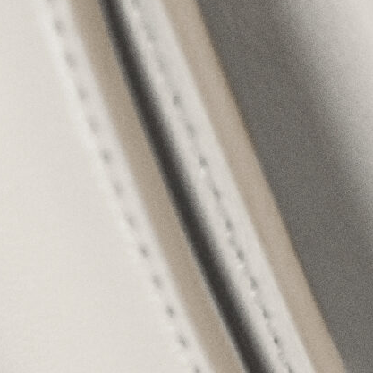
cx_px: 556
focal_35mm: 511
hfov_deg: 3.4
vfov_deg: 3.4
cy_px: 301
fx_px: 6230
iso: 1000
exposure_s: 1/80
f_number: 4
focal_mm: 98
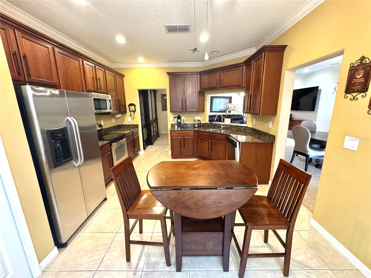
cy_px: 139
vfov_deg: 85.7
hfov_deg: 102.1
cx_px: 186
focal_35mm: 14
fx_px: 150
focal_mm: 2.22
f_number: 2.2
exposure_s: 1/60
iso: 640
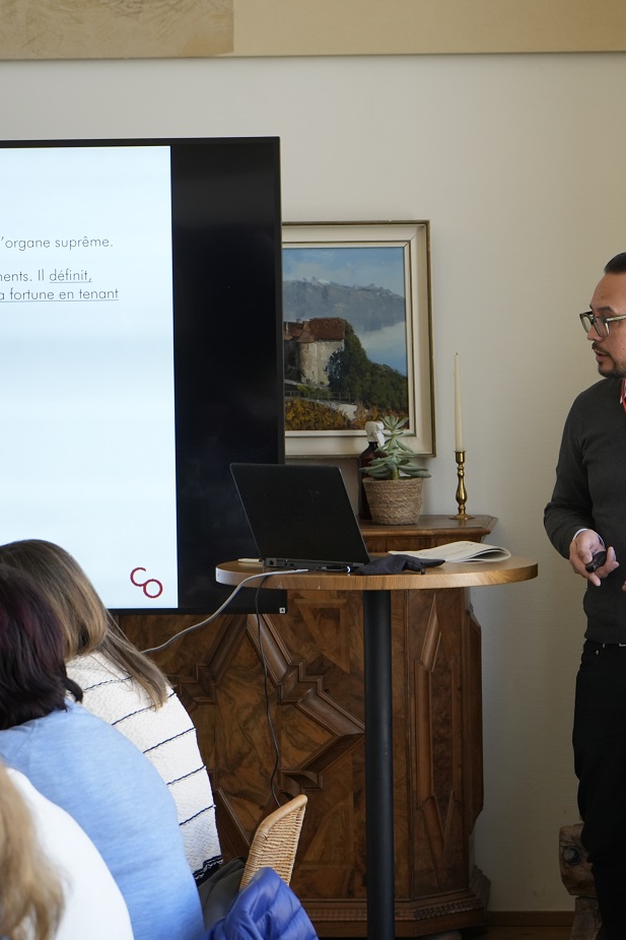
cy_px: 466
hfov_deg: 12.8
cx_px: 585
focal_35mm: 106
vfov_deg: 19.3
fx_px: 2766
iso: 1000
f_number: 6.3
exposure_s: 1/100
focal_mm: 70
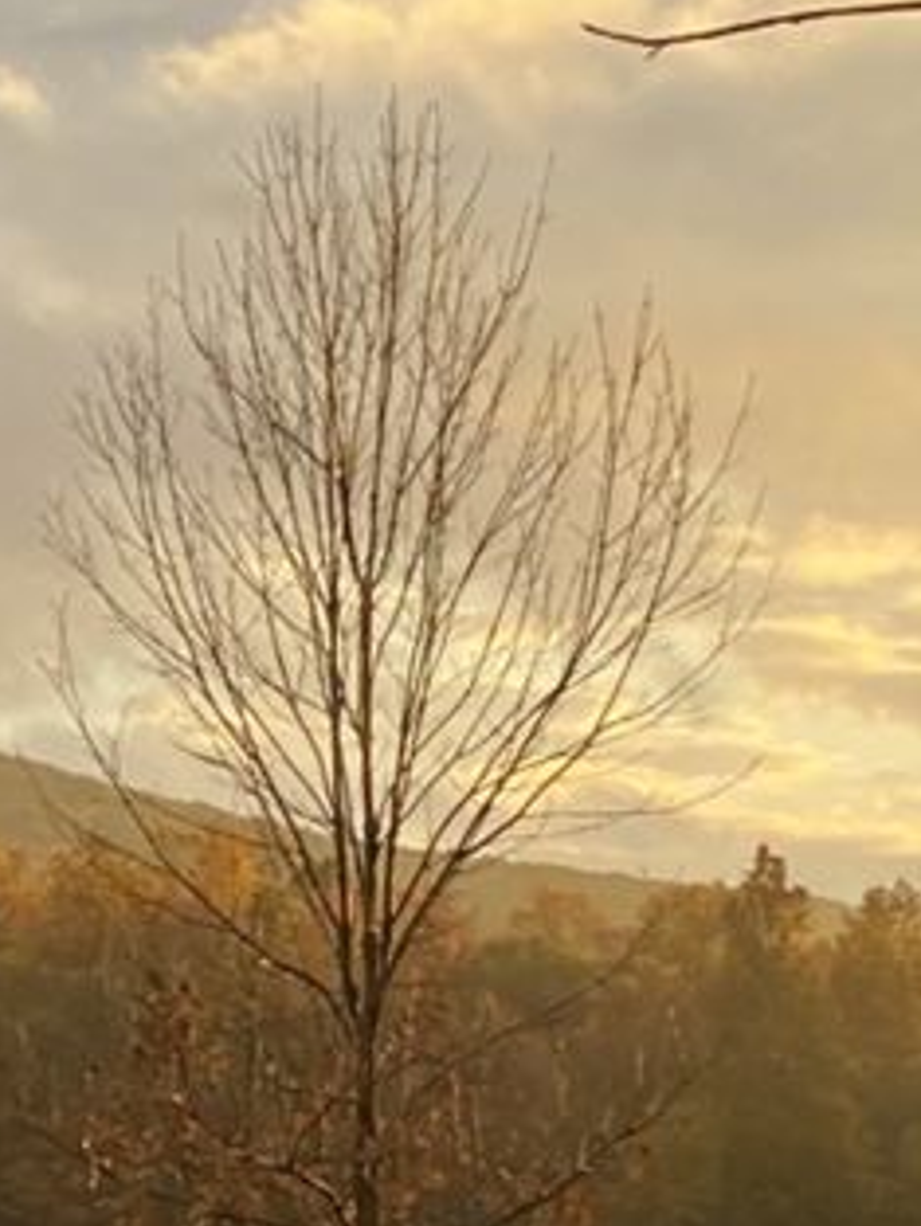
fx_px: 5495
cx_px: -847
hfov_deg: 9.1
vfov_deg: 12.7
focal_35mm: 155
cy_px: 885
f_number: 1.8
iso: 32
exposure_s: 1/460
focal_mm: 4.25
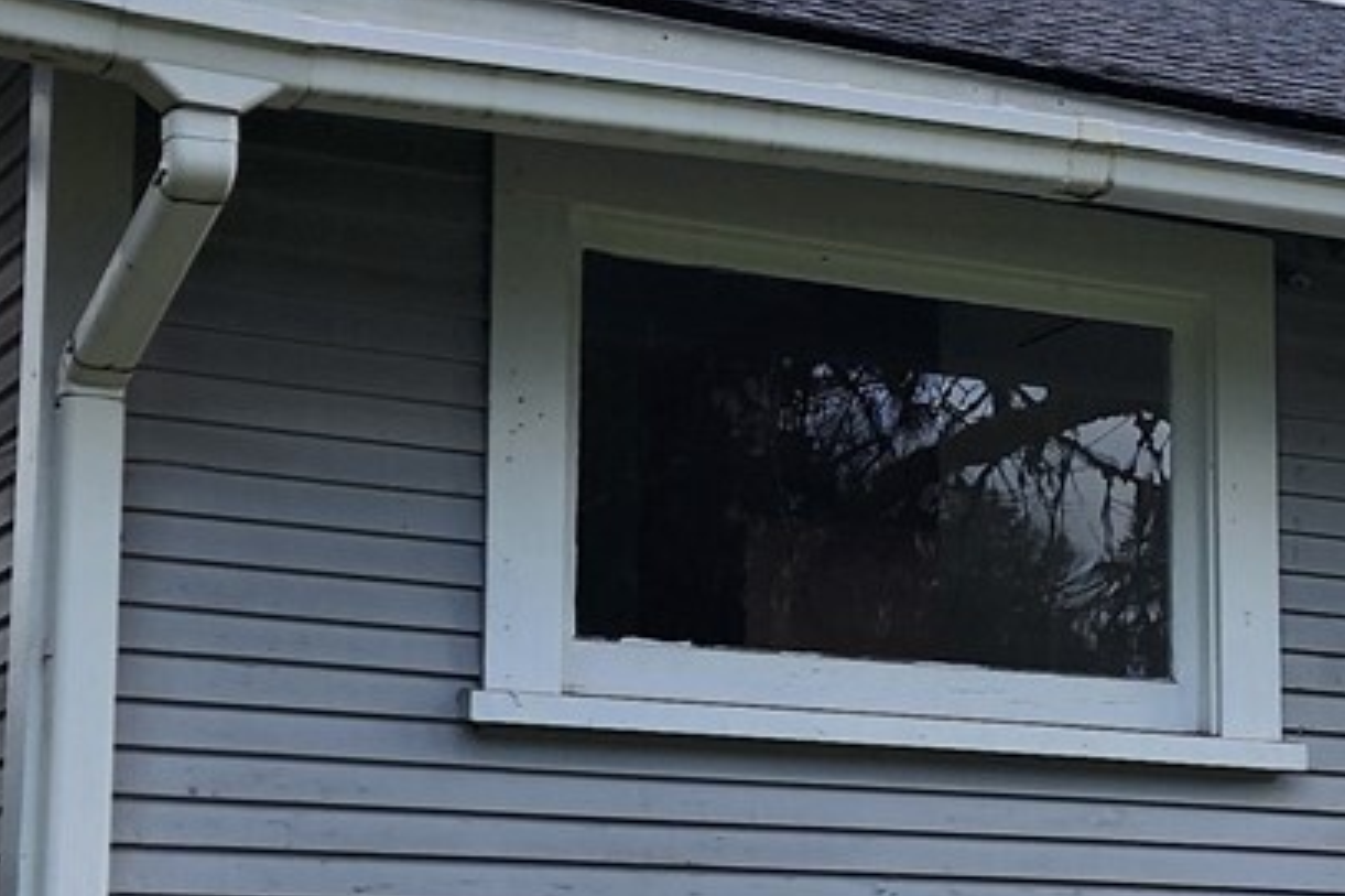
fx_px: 3510
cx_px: 1140
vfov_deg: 14.5
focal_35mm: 94
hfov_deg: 21.3
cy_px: 638
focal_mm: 6.4
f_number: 1.8
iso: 12
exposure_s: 1/754
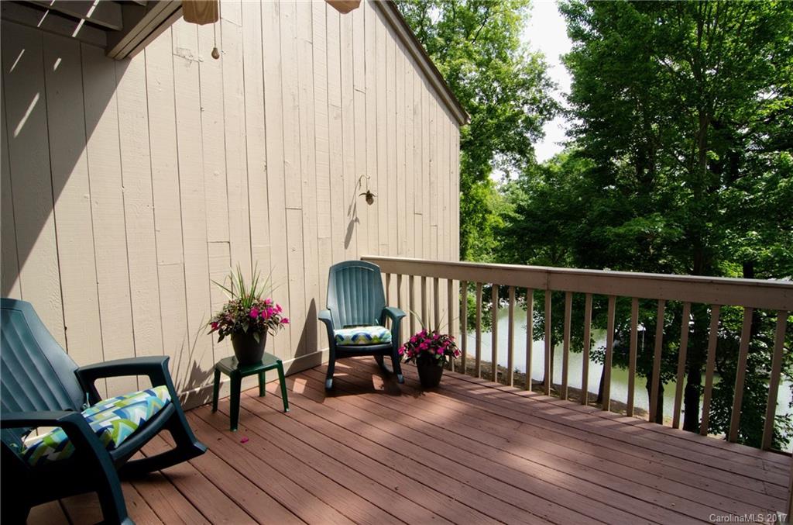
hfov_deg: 95.1
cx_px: 396
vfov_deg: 71.7
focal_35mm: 16
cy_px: 262
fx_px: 363
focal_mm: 11
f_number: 13
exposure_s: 1/250
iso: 1250
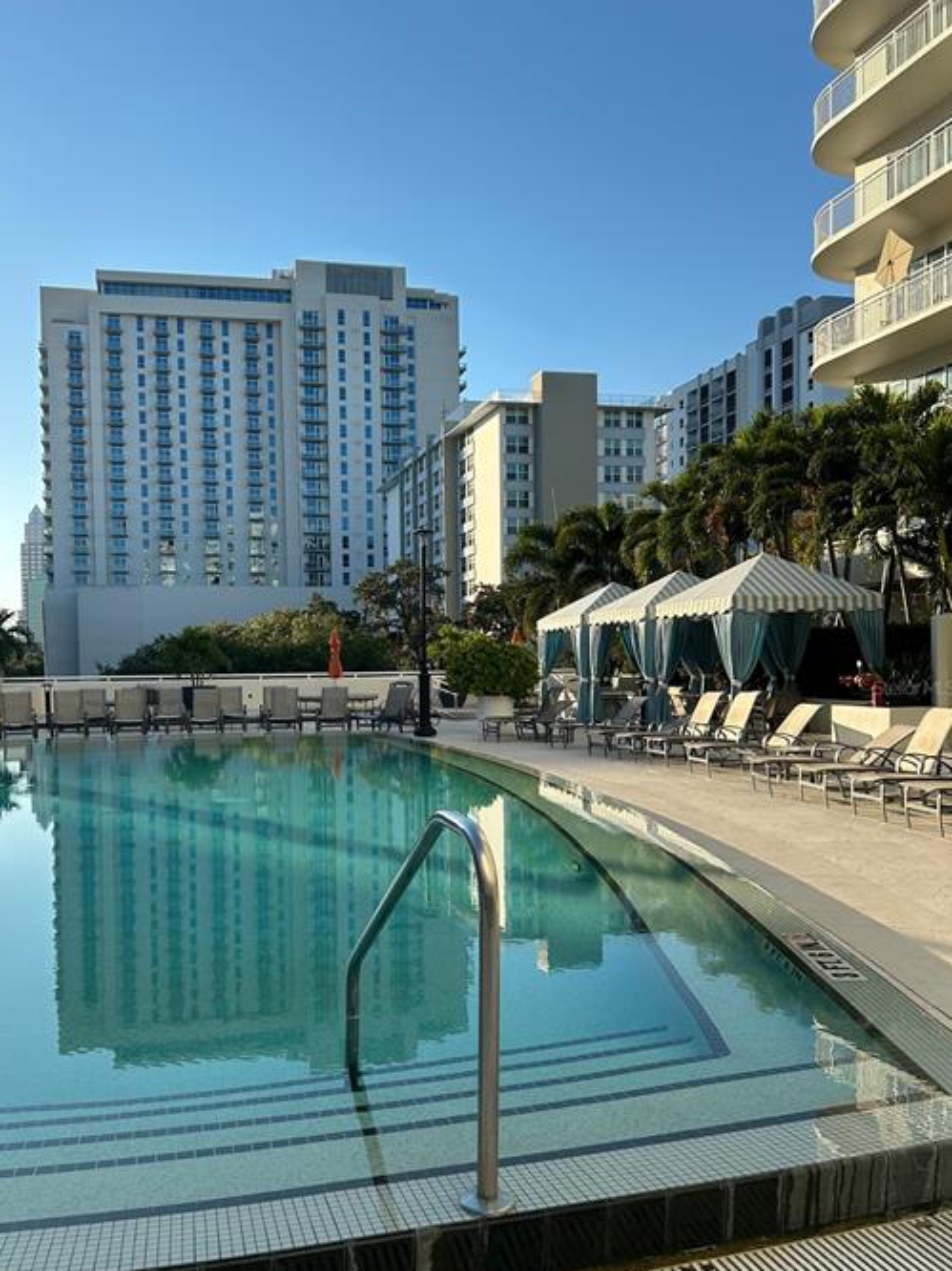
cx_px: 410
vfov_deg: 59.9
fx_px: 1101
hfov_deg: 46.6
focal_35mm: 30
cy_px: 687
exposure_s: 1/2695
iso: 50
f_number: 1.5
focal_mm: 5.7
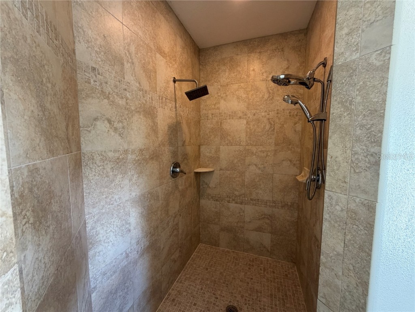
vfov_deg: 85.7
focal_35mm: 14
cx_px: 208
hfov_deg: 102.1
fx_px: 168
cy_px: 156
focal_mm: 2.22
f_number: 2.2
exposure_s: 1/60
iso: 320
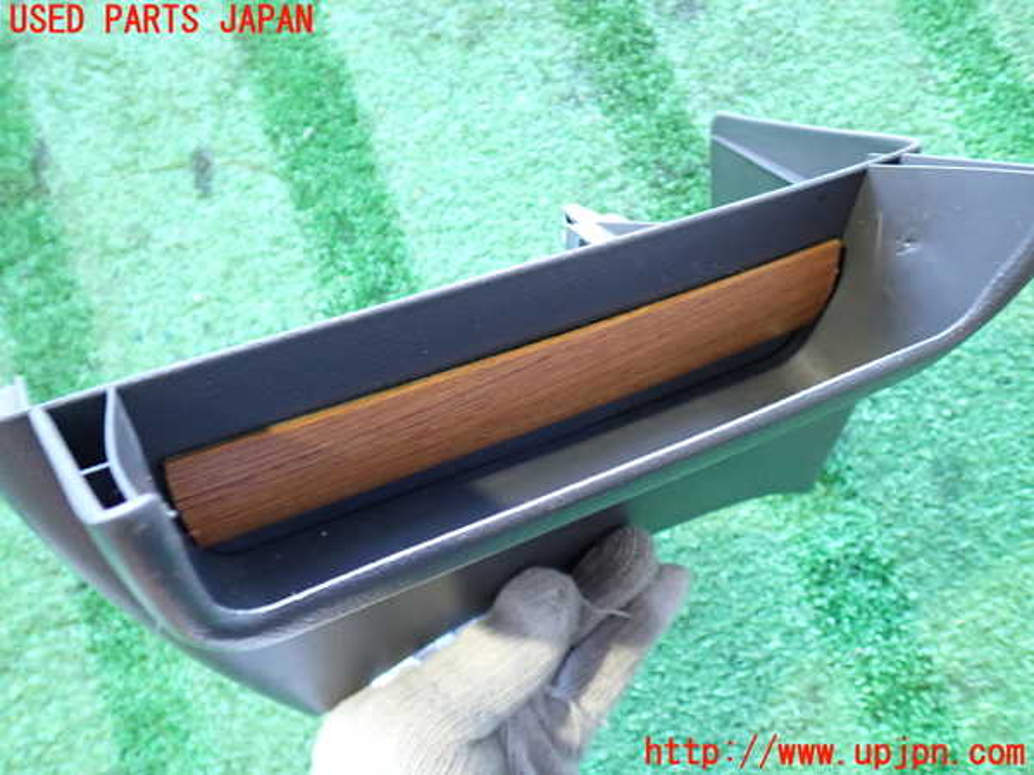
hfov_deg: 60.0
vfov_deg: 46.8
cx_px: 517
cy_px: 388
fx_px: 896
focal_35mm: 30
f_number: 2.3
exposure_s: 1/30
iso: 400
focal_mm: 5.4
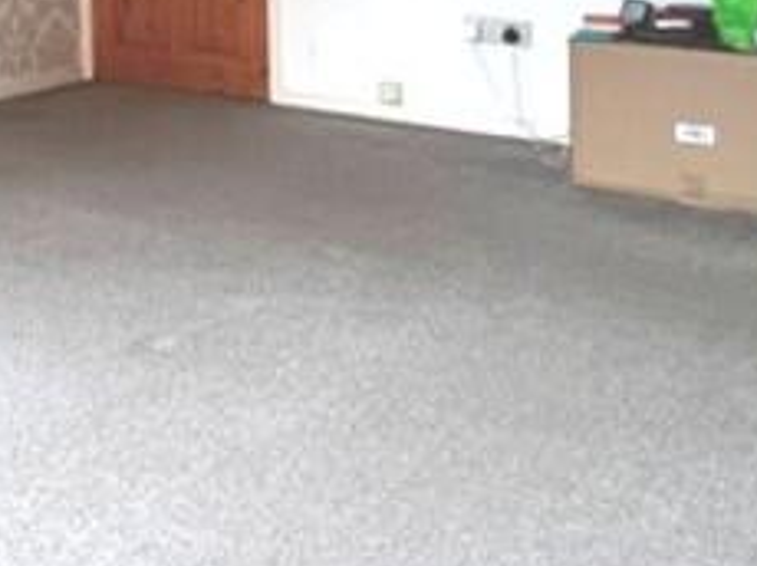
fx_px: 1267
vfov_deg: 22.4
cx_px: -197
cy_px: -179
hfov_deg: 28.1
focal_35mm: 58
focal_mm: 1.57
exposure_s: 1/75
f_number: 1.8
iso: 250
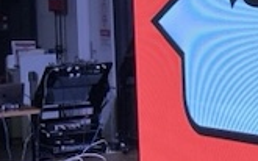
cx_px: 554
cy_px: 19
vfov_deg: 9.1
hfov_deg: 12.4
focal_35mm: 144
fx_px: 1012
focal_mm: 3.99
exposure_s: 1/120
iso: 50
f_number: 1.8
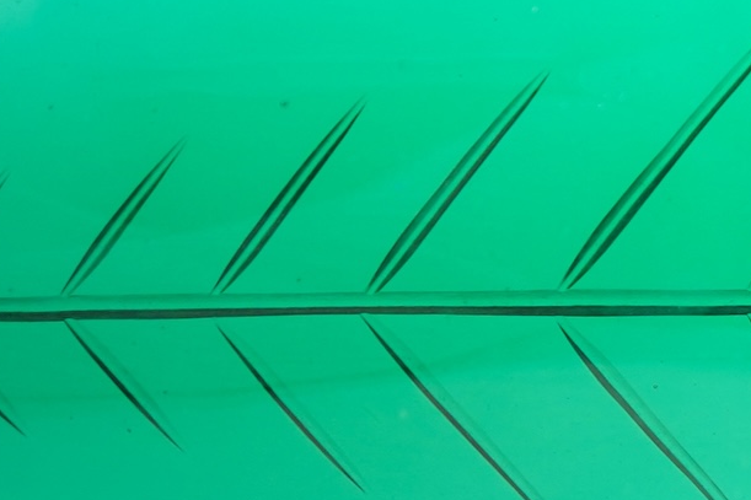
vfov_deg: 9.5
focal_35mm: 145
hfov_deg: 13.3
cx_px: 1132
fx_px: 3024
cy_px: 318
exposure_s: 1/60
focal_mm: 30
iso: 640
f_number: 5
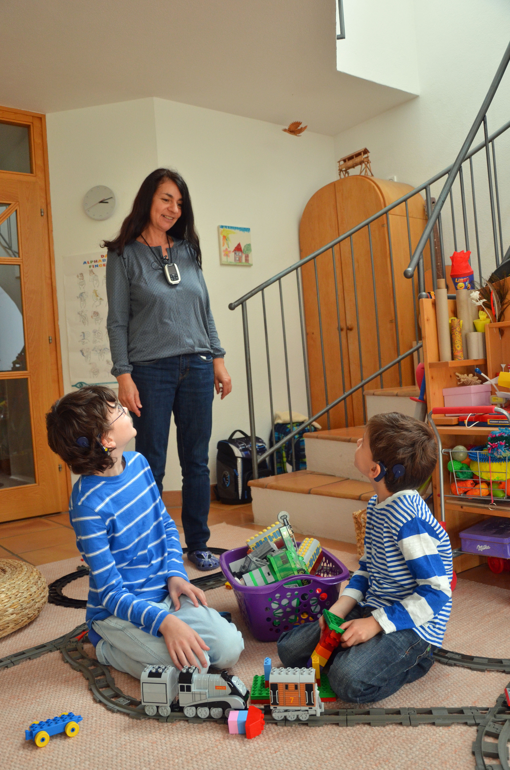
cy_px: 385
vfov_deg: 59.6
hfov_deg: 41.5
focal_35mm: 32
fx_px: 672
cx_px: 255
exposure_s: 1/60
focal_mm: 21
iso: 800
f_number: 4
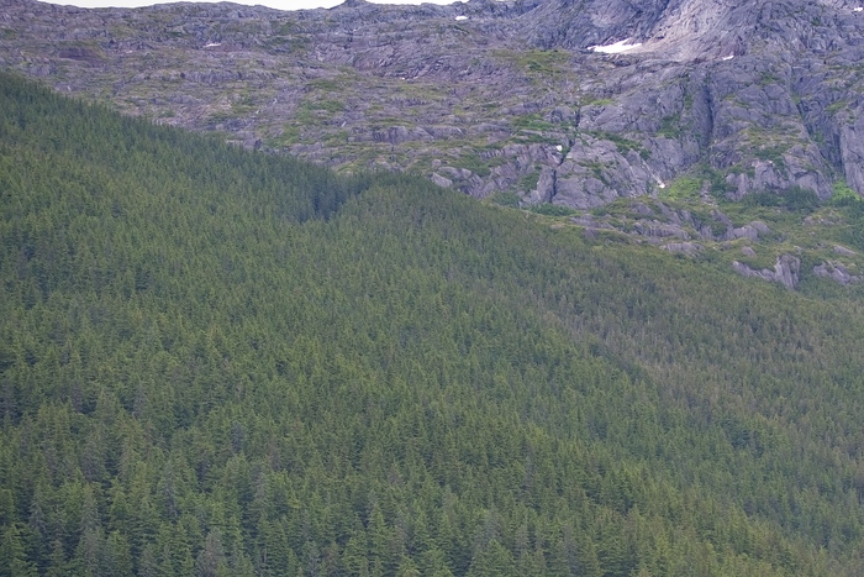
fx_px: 3072
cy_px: 324
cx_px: 655
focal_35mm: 128
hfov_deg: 15.9
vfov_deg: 10.7
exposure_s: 1/160
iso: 110
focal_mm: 70
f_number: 4.5
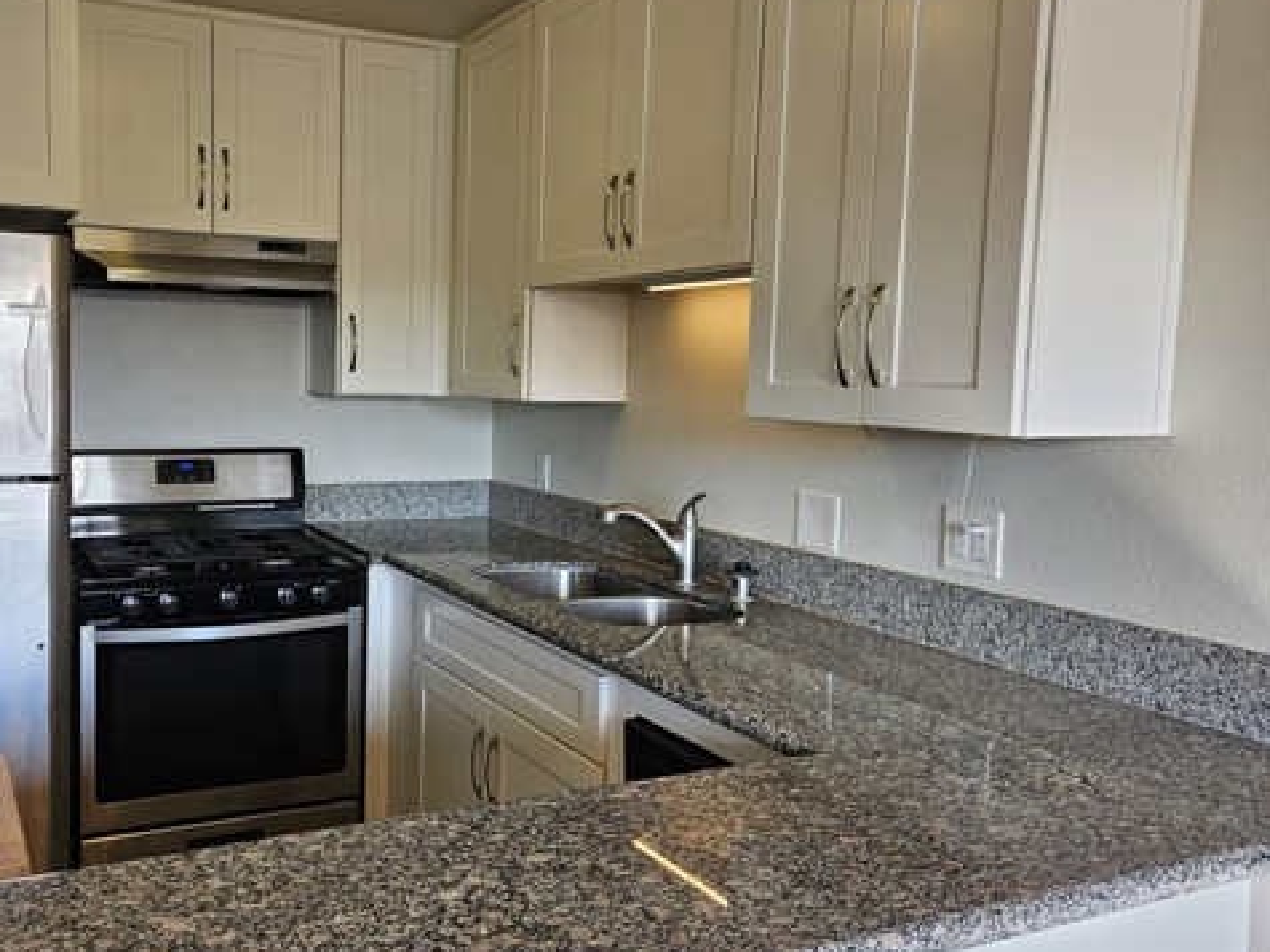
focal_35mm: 31
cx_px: 428
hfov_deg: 57.1
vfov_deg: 45.4
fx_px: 1137
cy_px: 433
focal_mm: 5.4
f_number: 1.8
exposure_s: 1/120
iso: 50
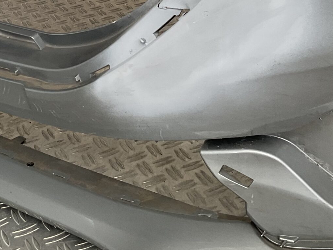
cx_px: 154
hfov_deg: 26.7
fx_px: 702
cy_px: -6
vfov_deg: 19.5
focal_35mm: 73
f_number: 1.8
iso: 50
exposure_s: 1/120
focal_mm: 3
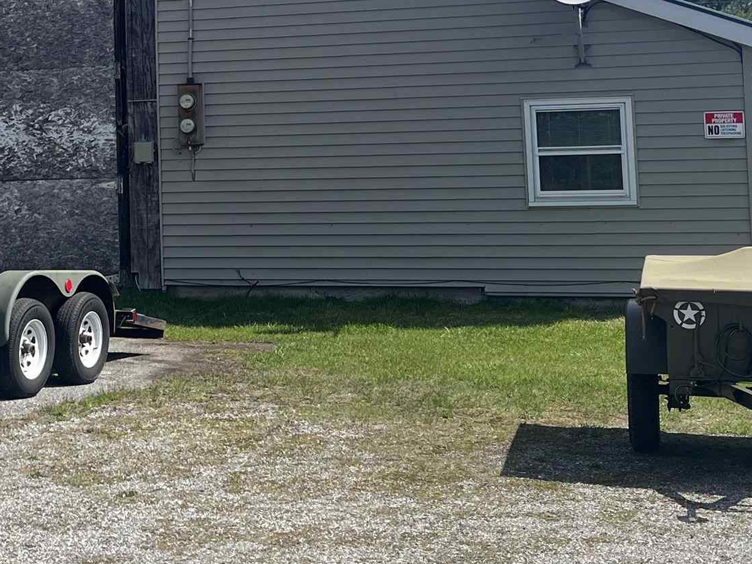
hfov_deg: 26.5
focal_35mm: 72
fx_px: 1564
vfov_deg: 19.9
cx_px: 149
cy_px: 5
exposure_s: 1/3135
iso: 50
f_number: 1.6
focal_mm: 5.1
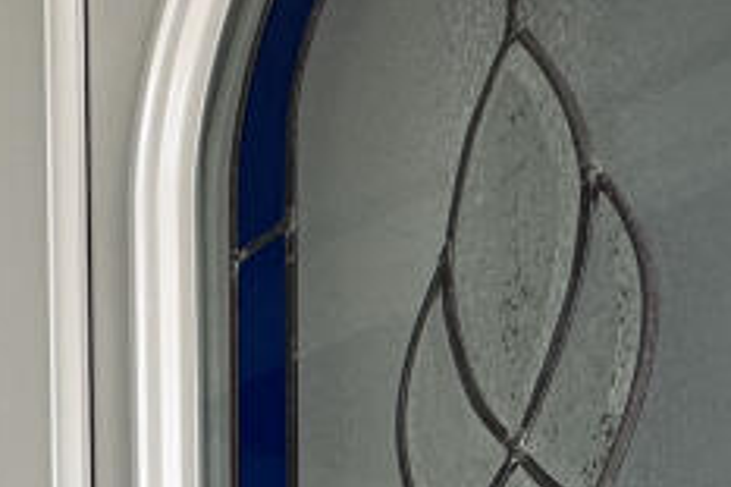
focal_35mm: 64
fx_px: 1299
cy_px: 1172
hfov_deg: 27.7
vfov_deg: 14.2
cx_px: -141
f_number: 2.2
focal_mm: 2.22
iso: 80
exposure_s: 1/99
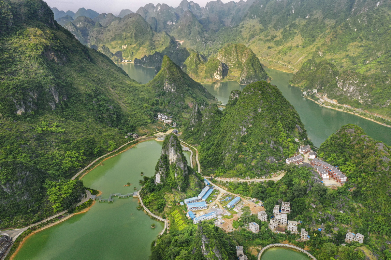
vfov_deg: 46.4
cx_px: 196
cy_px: 130
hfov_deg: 65.5
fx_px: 304
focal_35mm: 28
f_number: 7.1
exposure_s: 1/100
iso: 400
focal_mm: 10.26
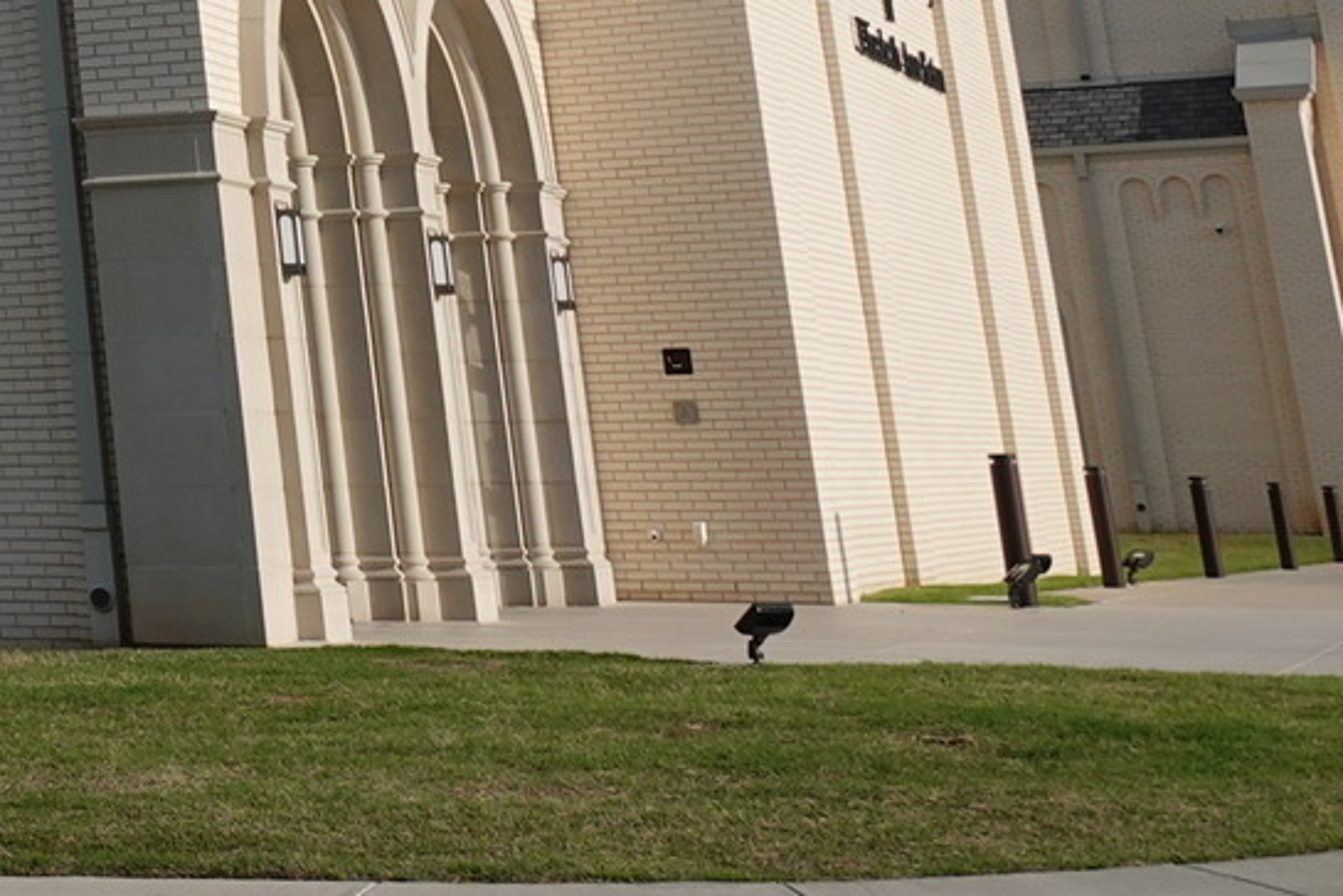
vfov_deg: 14.6
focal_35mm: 88
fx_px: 3284
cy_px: -422
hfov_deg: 18.2
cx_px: -1084
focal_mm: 8.8
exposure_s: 1/1000
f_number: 4.5
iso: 100
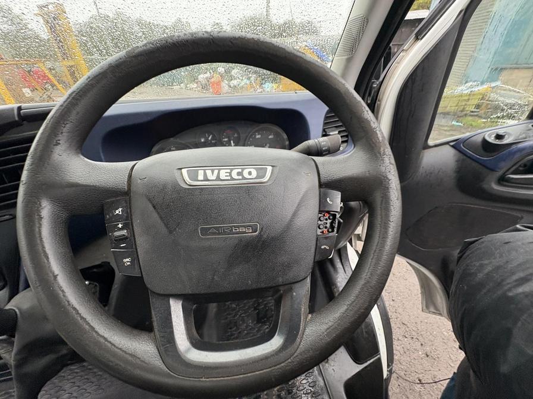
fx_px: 216
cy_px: 200
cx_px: 266
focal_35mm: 14
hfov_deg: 102.1
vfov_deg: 85.7
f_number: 2.2
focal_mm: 2.22
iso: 200
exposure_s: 1/88
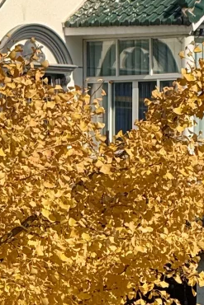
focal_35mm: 486
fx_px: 4127
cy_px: 484
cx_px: 37
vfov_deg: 4.2
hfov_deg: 2.8
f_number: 2.8
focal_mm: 15.66
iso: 50
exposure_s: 1/1206
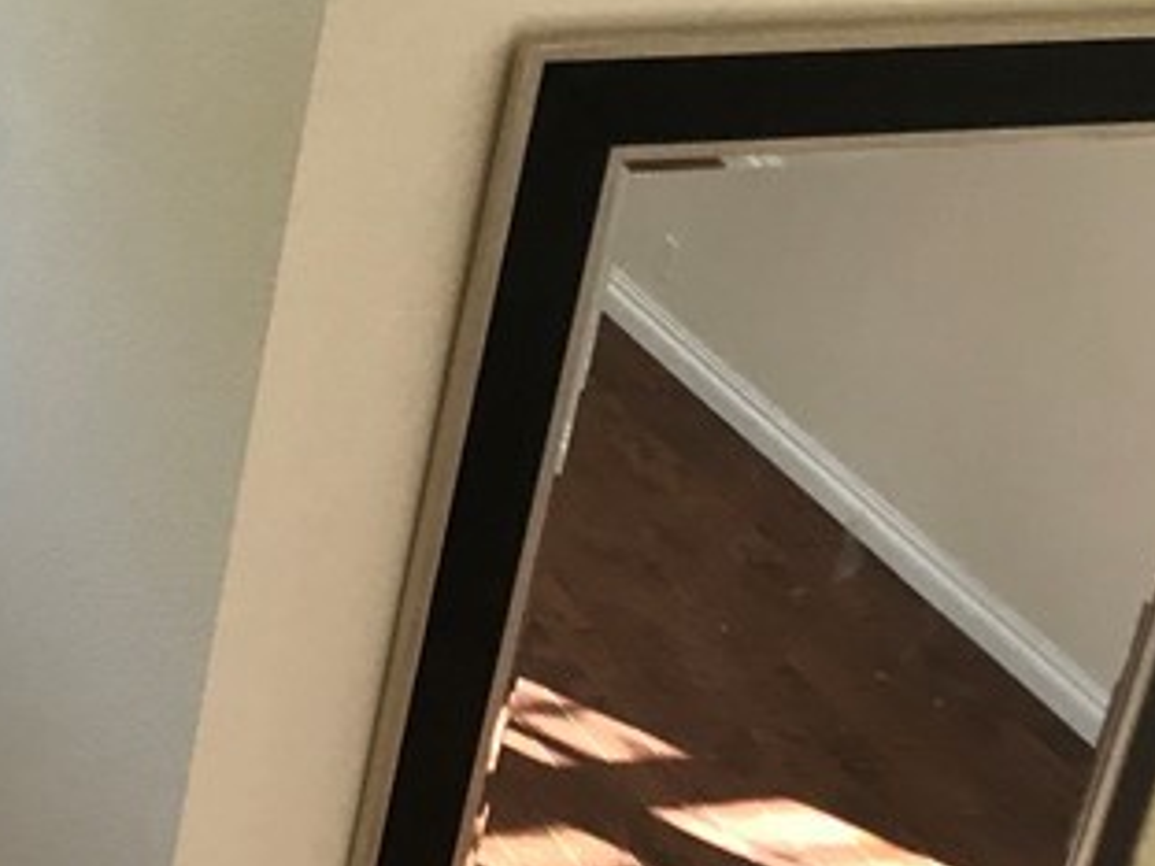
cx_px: -581
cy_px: 104
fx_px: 3070
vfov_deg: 15.9
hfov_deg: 18.8
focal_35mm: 92
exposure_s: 1/30
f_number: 1.8
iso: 25
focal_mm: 3.99
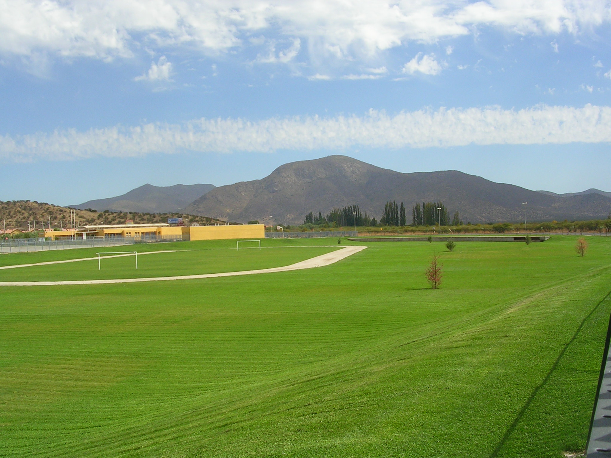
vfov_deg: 37.7
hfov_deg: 49.0
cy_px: 229
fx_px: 671
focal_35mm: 38
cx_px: 306
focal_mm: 5.8
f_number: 5.6
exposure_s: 1/326
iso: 50
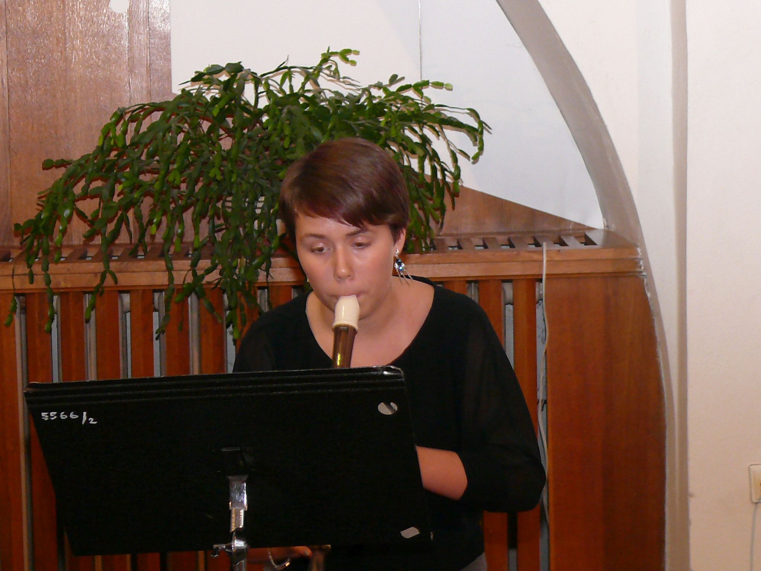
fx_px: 3012
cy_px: 286
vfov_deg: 10.8
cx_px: 380
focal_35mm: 137
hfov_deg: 14.4
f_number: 3.2
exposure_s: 1/30
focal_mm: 16.2
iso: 200
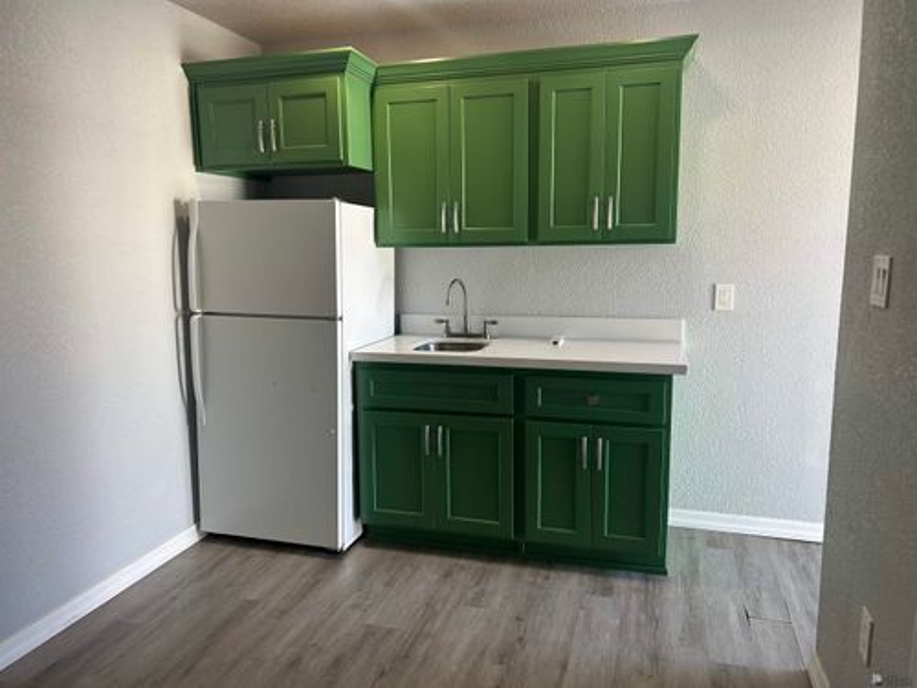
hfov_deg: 67.3
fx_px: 689
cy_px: 344
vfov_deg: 53.1
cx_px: 458
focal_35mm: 26
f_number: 1.5
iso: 64
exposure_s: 1/120
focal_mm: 5.7
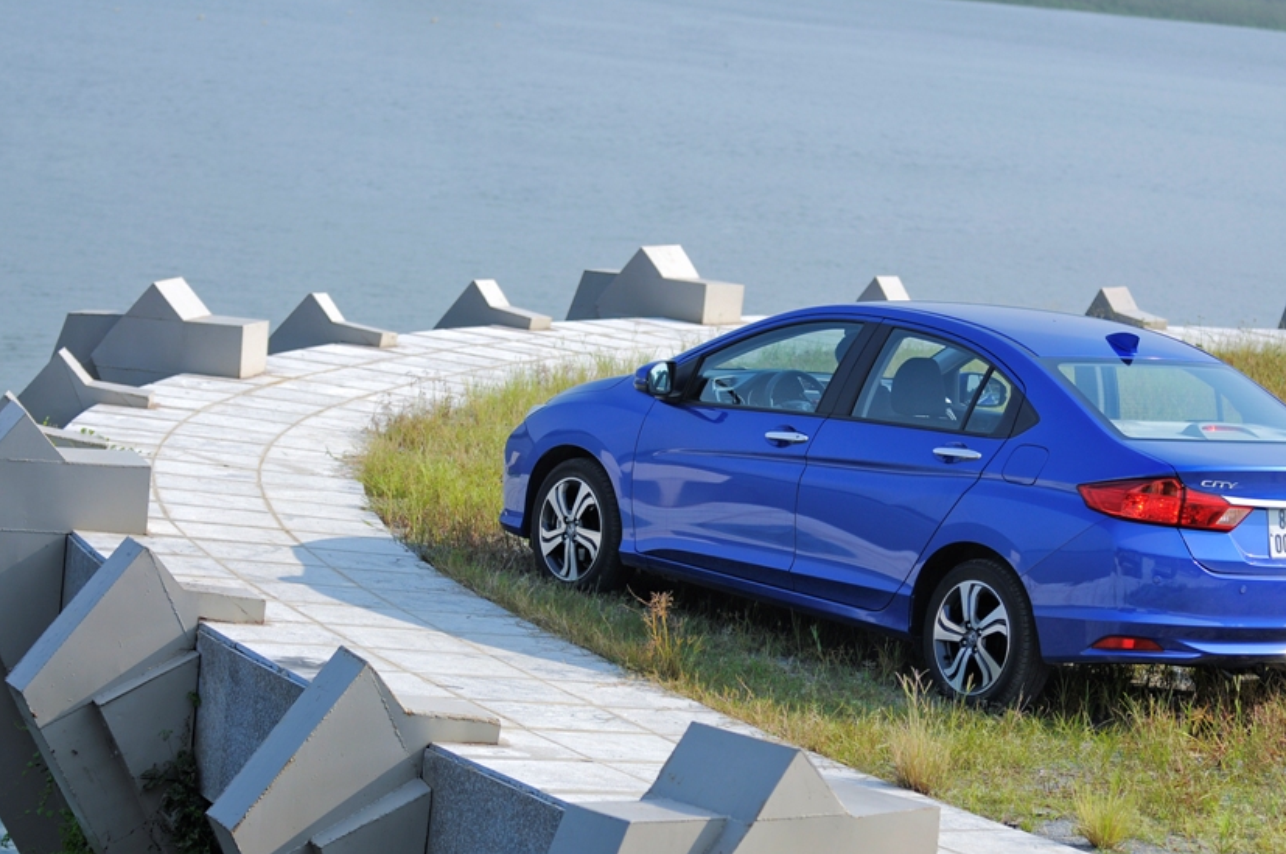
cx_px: 706
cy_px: 434
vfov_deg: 10.5
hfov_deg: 15.8
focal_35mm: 130
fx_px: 4637
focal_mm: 70
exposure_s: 1/1250
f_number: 2.8
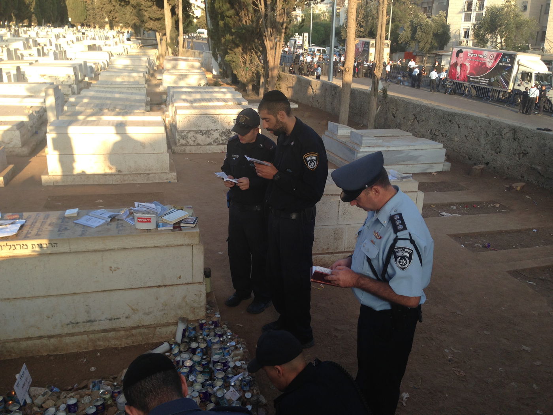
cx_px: 276
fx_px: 527
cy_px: 208
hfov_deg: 55.4
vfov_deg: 42.9
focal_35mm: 33
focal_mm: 4.12
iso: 50
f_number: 2.4
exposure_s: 1/298
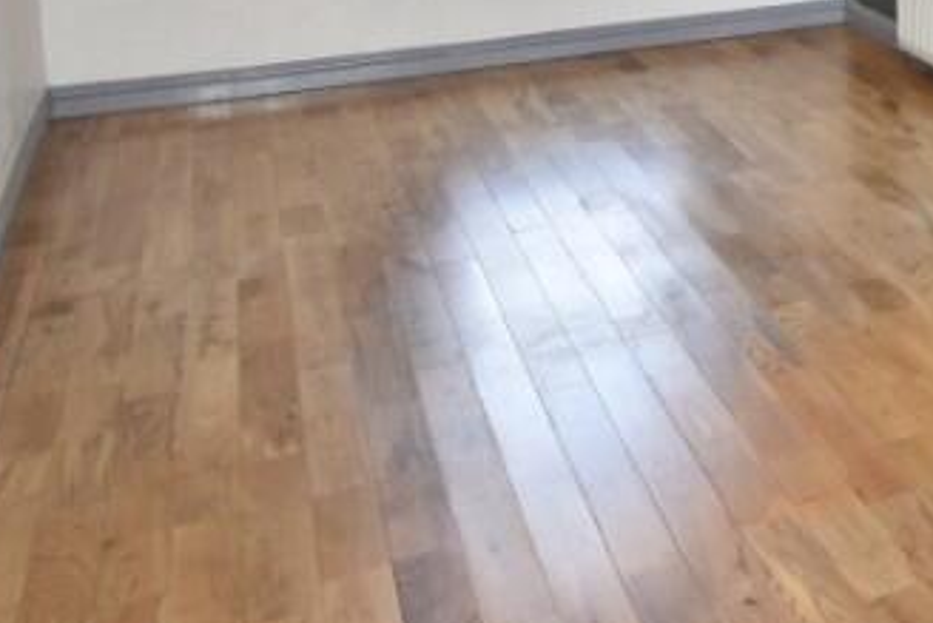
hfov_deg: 27.8
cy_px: -183
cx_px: 1326
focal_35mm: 54
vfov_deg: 22.5
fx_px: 1394
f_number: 4.5
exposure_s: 1/60
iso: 180
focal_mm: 11.5
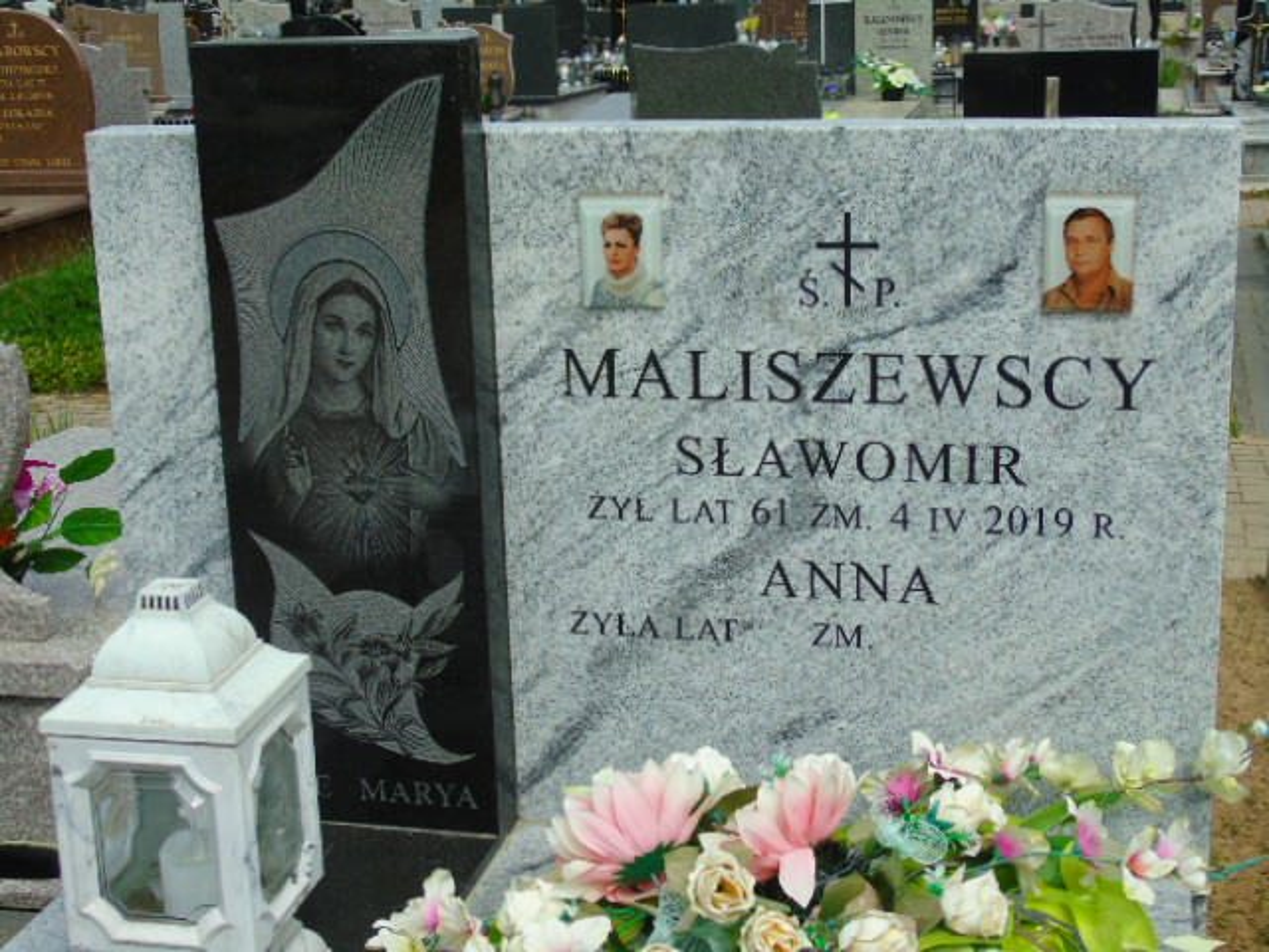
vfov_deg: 27.0
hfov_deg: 35.5
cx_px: 634
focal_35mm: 54
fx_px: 1980
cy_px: 476
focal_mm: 9.6
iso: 80
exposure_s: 1/800
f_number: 4.3
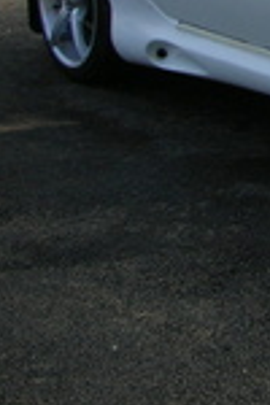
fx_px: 1361
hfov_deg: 10.4
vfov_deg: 16.3
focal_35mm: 121
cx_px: 540
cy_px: -58
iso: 50
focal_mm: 5.8
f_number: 8.5
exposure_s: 1/44.1
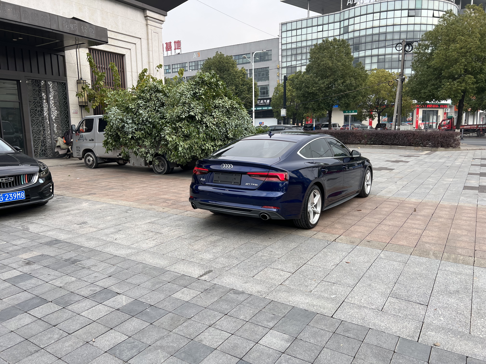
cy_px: 182
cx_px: 243
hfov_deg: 67.3
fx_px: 365
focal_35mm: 26
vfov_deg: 53.1
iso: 50
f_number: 1.5
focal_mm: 5.7
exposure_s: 1/1079
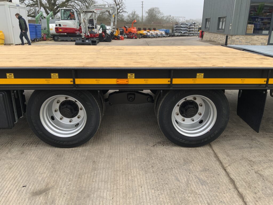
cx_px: 136
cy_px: 102
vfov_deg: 48.2
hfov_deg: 61.7
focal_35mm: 29
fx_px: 229
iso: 16
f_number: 1.8
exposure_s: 1/183
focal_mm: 3
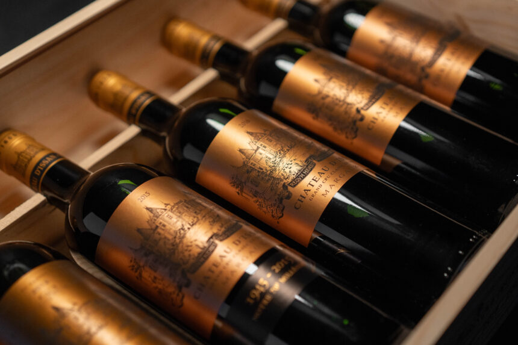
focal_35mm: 55
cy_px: 172
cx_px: 259
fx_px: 791
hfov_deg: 36.3
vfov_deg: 24.6
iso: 800
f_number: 3.2
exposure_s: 1/2500
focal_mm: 55
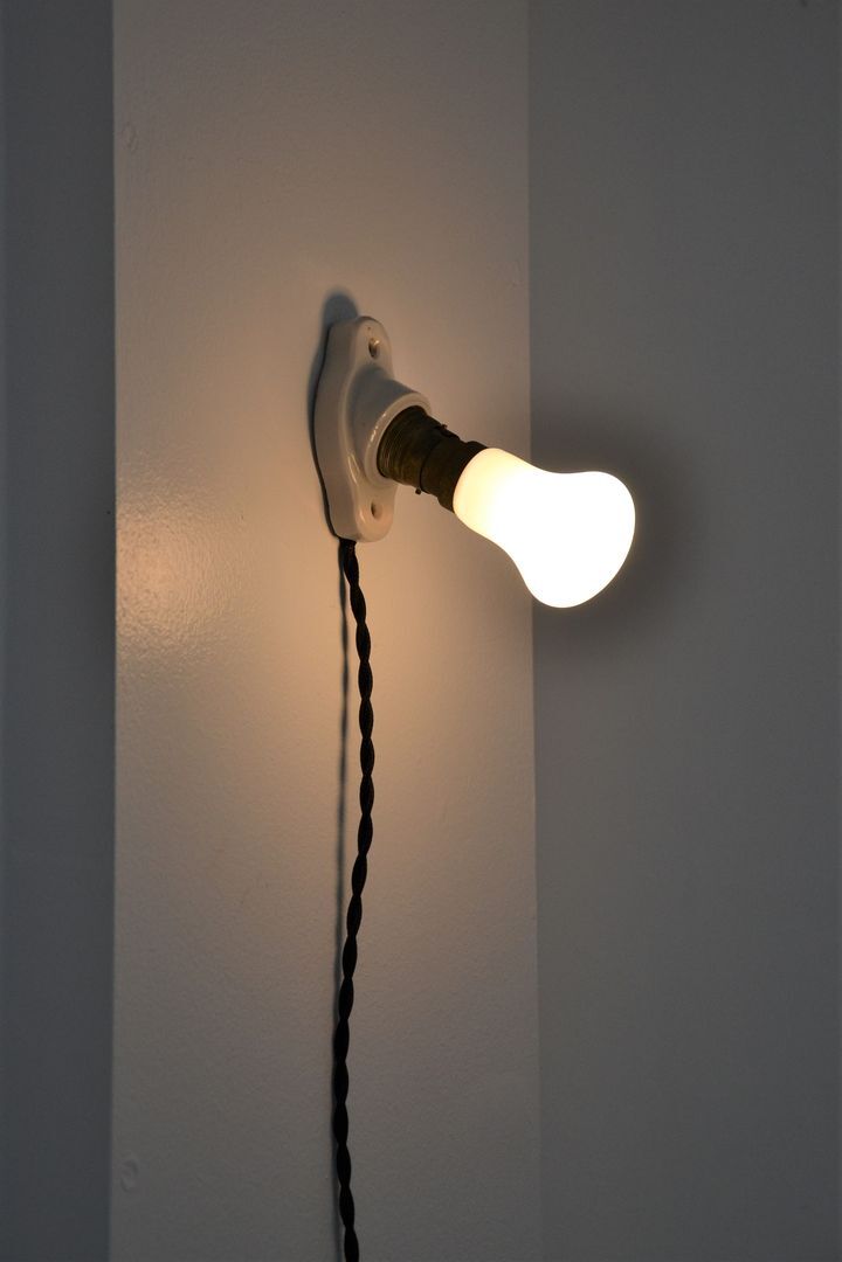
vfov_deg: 19.5
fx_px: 3683
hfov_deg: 13.0
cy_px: 631
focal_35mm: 105
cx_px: 421
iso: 400
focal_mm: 70
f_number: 5.3
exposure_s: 1/500
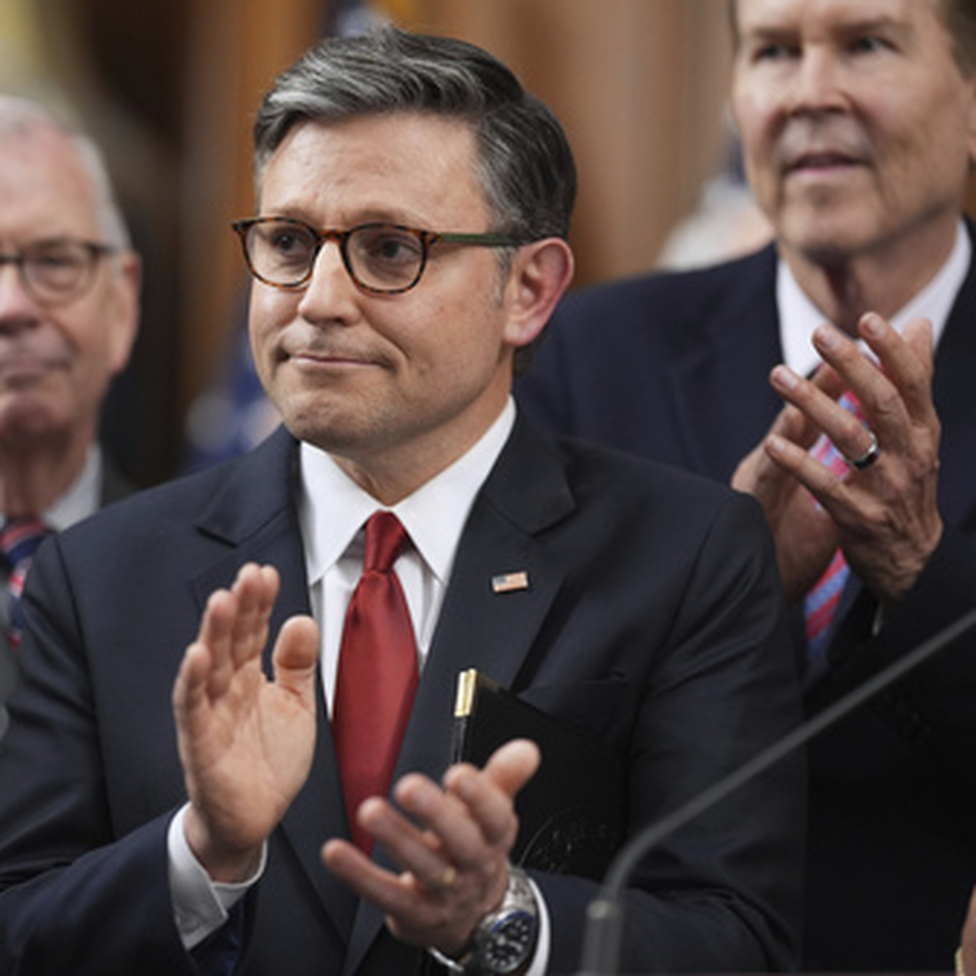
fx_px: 5550
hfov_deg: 10.0
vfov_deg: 10.0
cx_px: 374
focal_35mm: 174
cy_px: 488
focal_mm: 135
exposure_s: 1/500
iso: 2500
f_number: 2
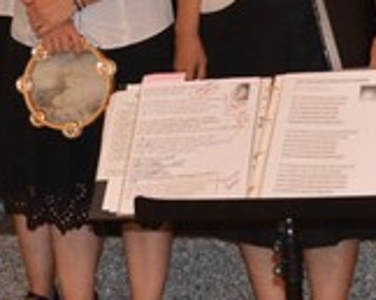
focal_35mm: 205
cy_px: -215
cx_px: 227
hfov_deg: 9.4
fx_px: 2277
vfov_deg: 7.3
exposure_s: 1/60
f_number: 3.8
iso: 1100
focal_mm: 23
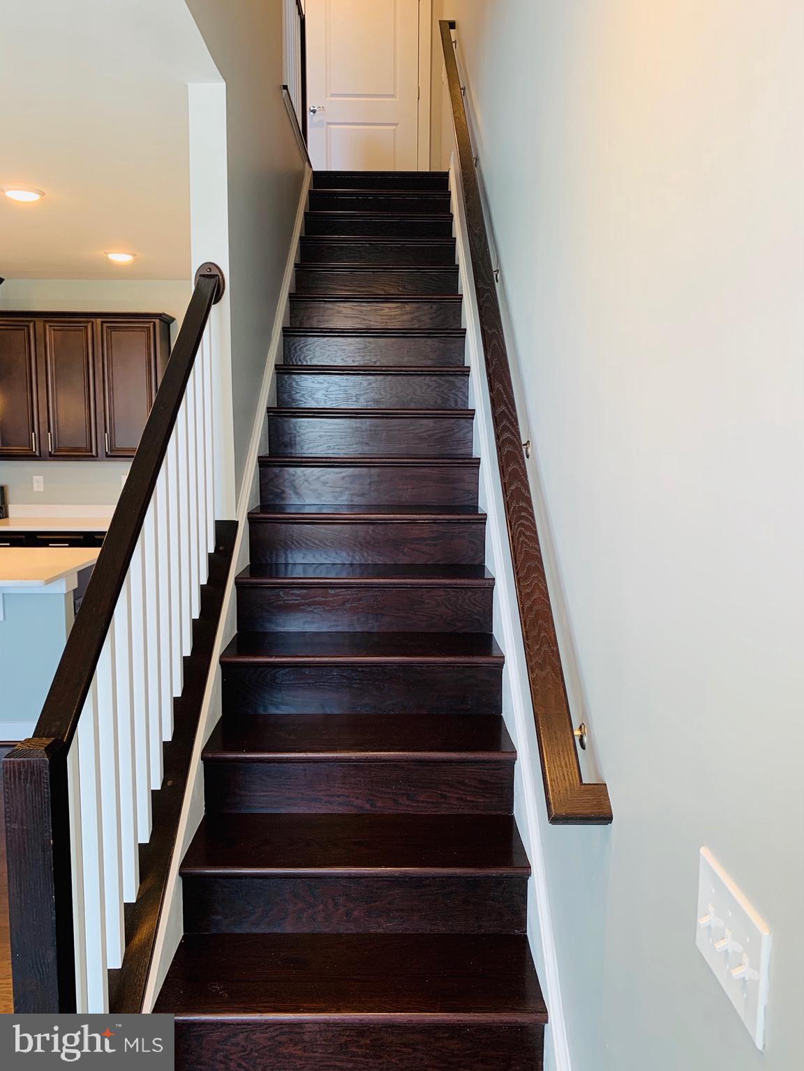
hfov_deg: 53.1
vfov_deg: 67.3
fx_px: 805
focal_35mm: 26
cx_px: 402
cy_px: 536
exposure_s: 1/60
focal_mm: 4.25
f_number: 1.8
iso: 64
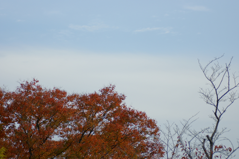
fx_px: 896
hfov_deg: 15.2
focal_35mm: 135
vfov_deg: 10.2
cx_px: 120
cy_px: 80
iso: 100
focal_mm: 90
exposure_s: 1/3200
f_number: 2.8
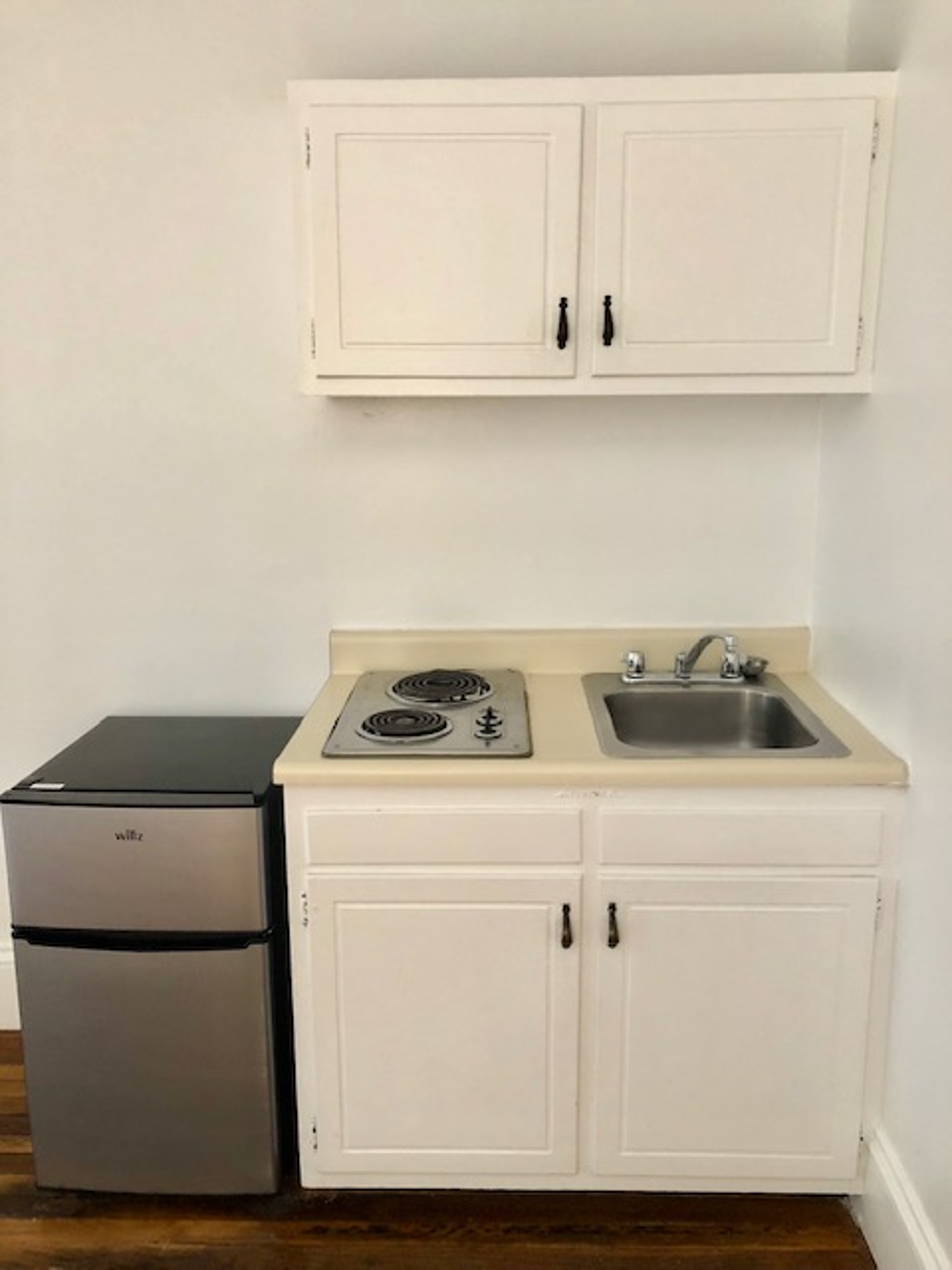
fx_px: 1027
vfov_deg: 63.4
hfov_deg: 49.7
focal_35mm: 28
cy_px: 635
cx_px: 476
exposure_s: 1/15
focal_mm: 3.99
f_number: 1.8
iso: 64
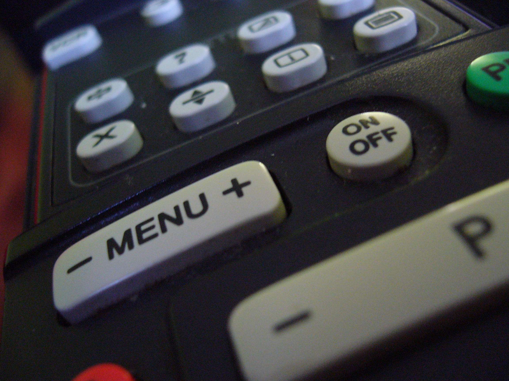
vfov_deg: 40.7
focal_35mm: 35
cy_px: 190
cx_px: 254
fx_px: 515
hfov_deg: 52.6
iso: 200
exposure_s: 1/8
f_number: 2.8
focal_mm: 5.8
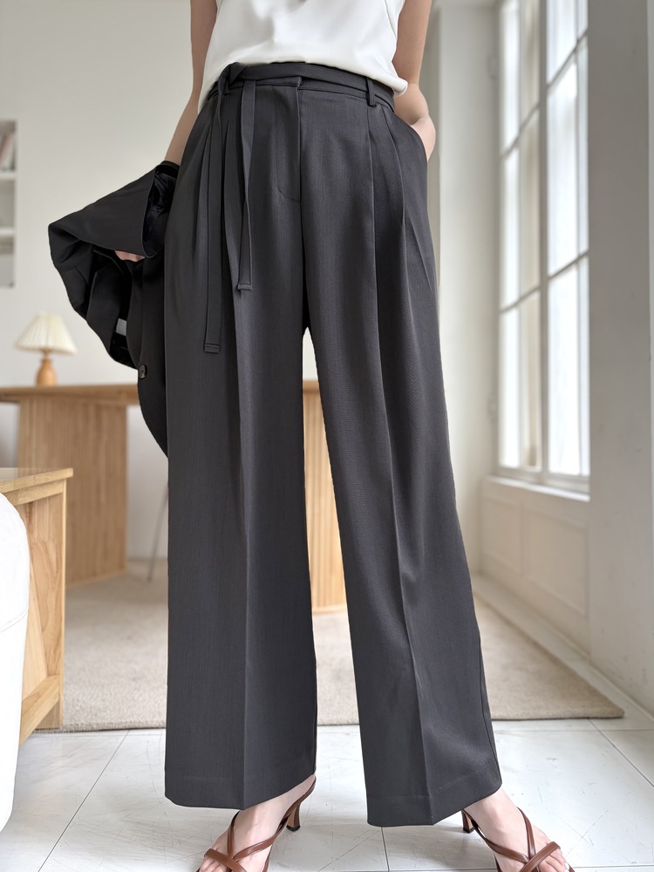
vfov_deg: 67.3
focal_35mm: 26
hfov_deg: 53.1
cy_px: 436
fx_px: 655
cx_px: 327
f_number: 1.6
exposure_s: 1/122
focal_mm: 5.96
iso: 50
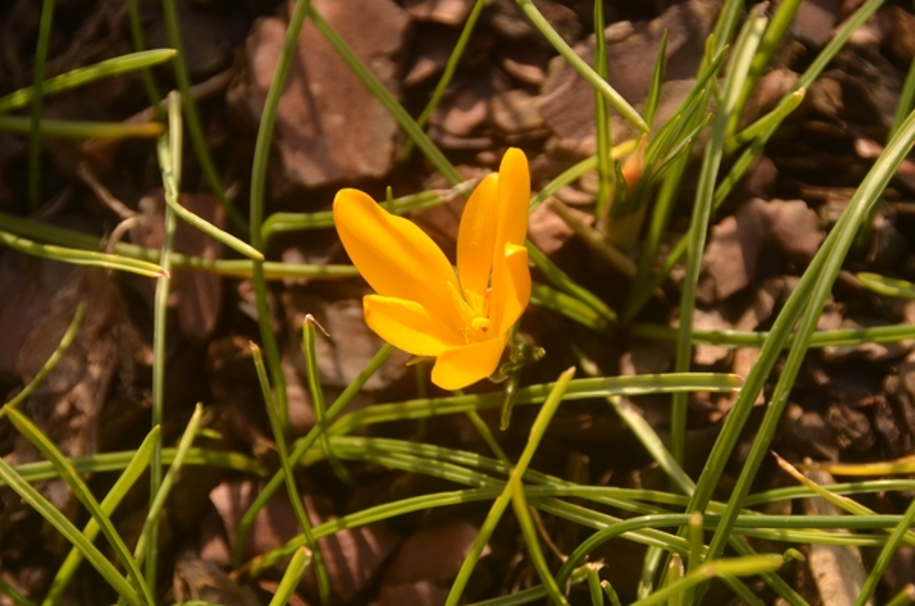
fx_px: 7607
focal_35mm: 300
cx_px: 458
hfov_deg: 6.9
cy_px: 303
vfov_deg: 4.6
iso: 100
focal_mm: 200
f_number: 8
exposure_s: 1/125
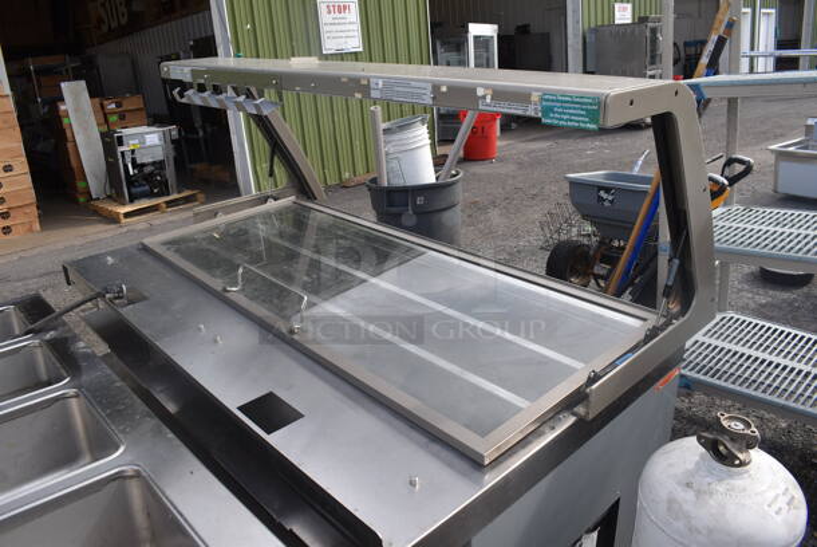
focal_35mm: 27
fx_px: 613
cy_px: 274
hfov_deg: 67.3
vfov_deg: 48.0
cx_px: 408
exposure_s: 1/320
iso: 200
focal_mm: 18
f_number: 7.1
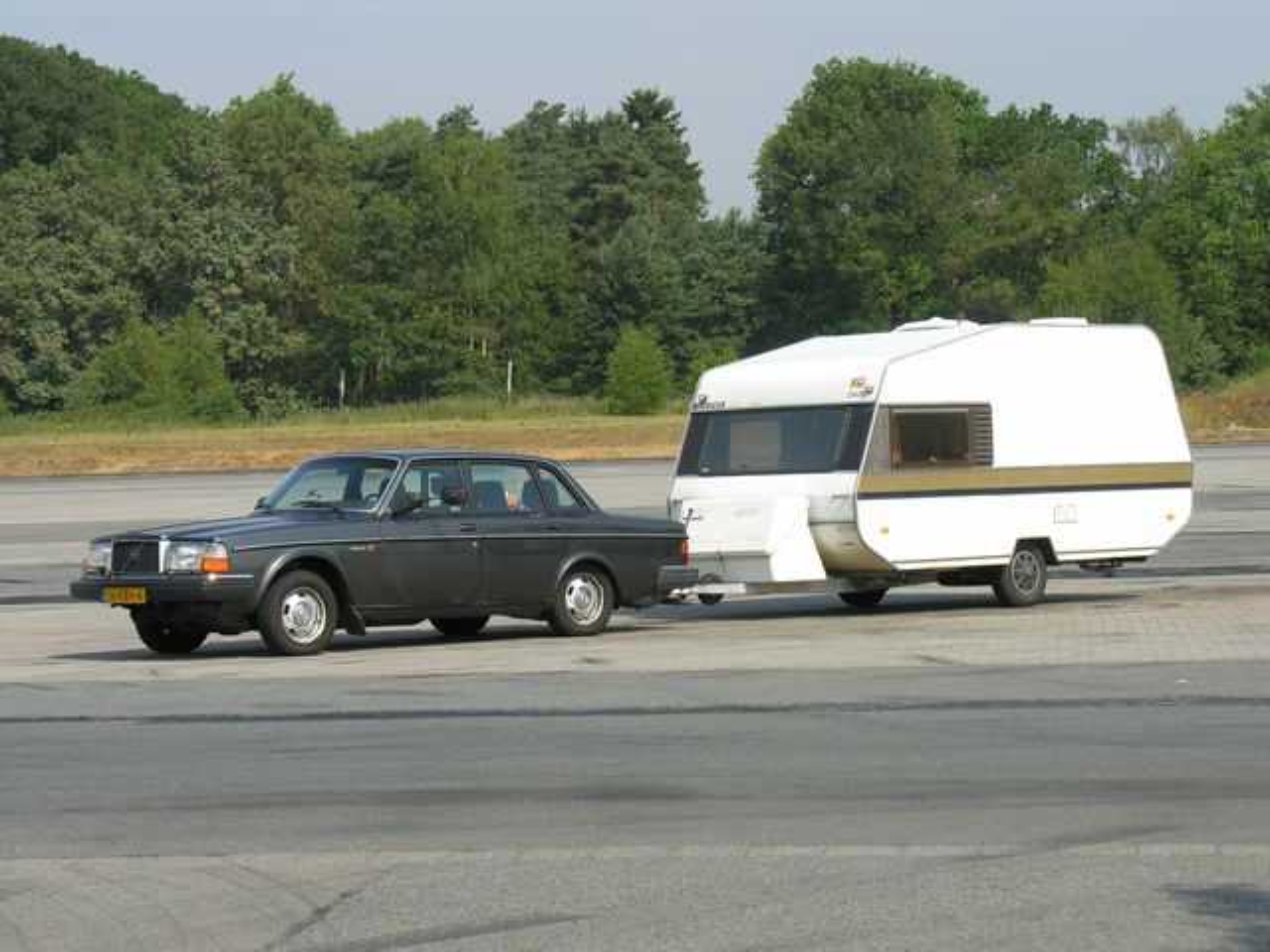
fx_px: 3449
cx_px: 635
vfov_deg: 15.7
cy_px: 476
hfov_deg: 20.9
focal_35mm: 94
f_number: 6.3
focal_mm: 24
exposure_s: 1/218
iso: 50
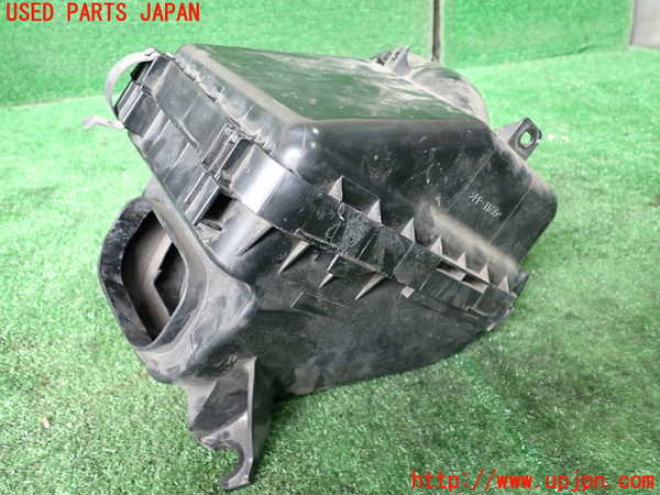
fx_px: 572
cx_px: 330
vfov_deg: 46.8
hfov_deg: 60.0
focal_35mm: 30
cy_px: 248
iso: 400
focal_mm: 5.4
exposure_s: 1/30
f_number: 2.3
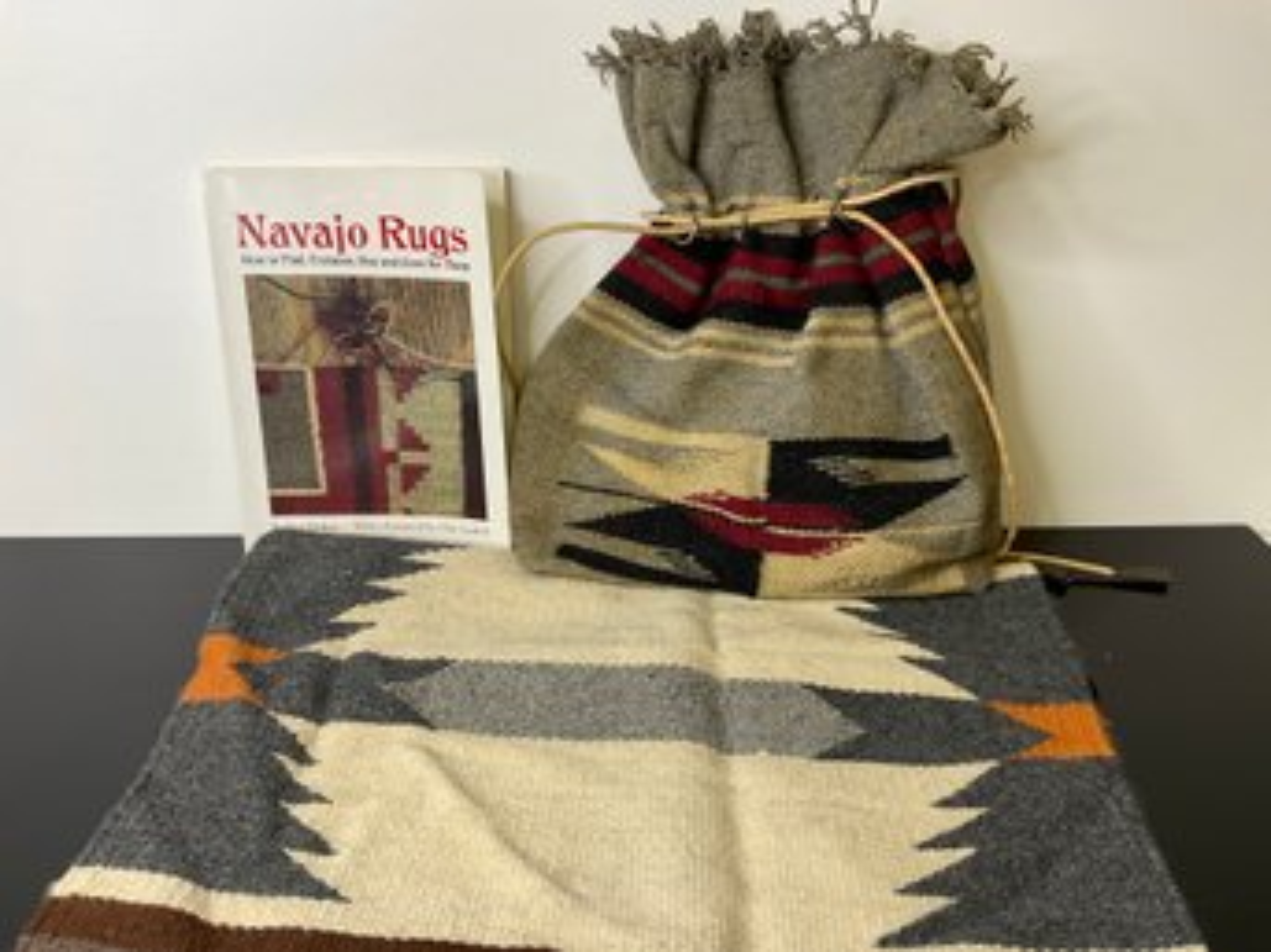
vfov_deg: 48.2
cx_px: 636
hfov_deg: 61.7
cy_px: 476
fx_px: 1064
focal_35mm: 29
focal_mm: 3
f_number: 1.8
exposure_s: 1/120
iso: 25
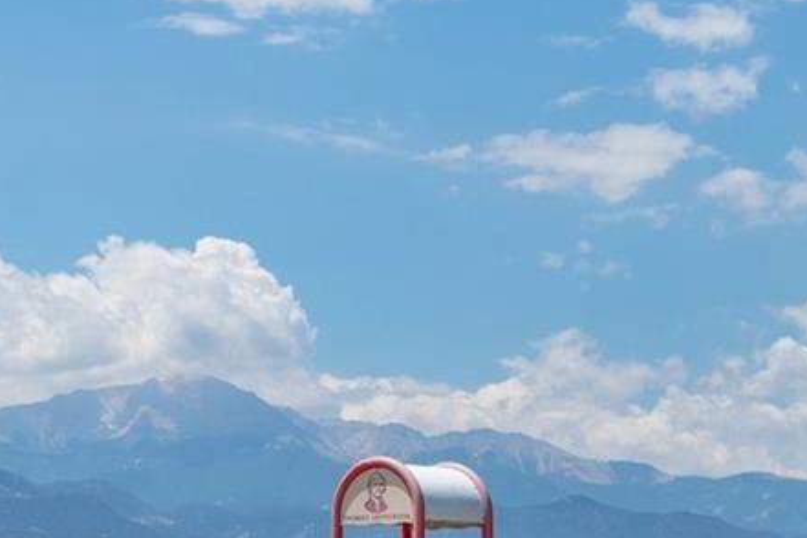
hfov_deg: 16.1
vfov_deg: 10.8
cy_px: 436
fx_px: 2847
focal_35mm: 127
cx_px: 199
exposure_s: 1/640
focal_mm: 35
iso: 160
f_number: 5.6
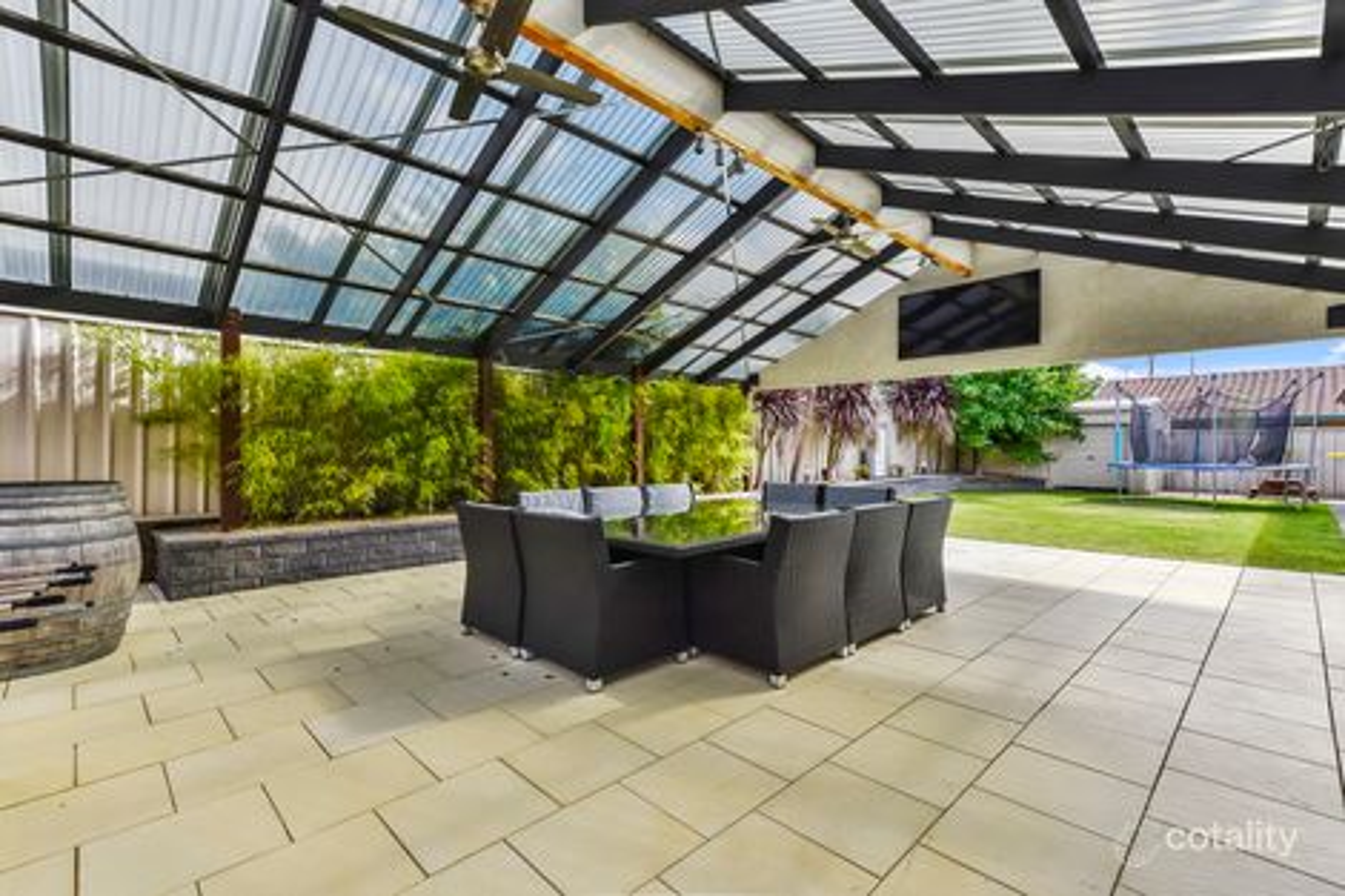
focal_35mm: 14
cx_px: 672
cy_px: 448
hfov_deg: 104.3
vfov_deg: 81.2
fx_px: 523
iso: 125
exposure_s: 1/100
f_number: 11
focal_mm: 14
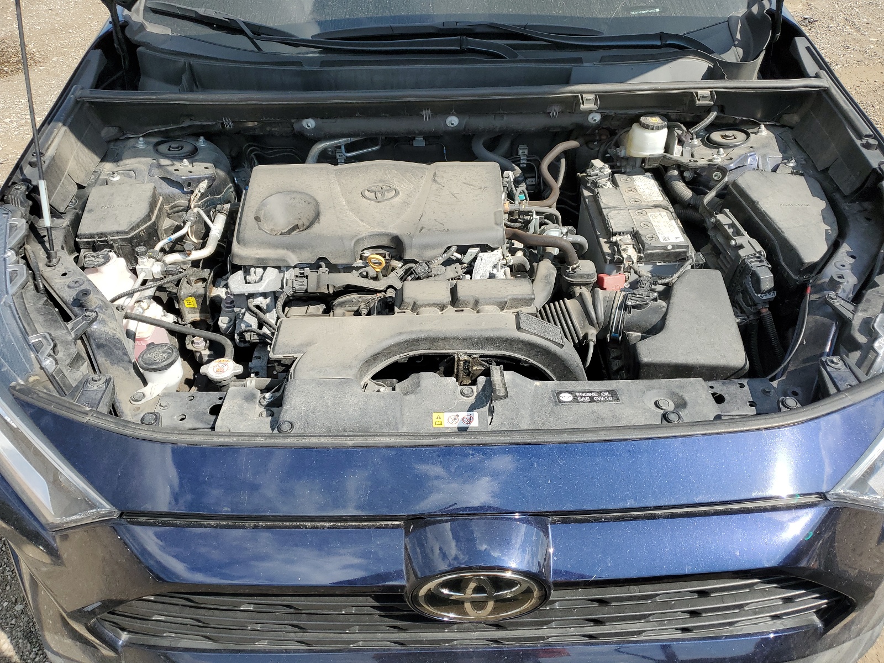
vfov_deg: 53.1
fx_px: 664
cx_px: 442
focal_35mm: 26
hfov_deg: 67.3
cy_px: 332
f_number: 1.5
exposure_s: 1/2000
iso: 50
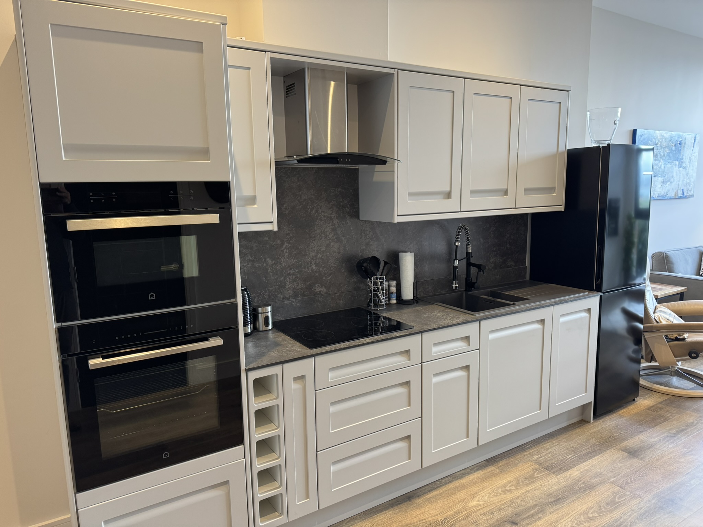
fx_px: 487
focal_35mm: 24
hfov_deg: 71.6
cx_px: 352
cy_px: 264
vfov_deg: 56.8
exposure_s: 1/50
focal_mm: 6.76
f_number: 1.78
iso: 160
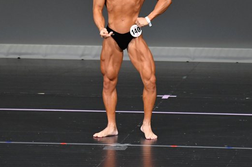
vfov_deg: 2.7
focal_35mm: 514
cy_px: 43
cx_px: 137
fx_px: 3596
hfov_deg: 4.0
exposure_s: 1/400
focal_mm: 230
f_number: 5.6
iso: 4000
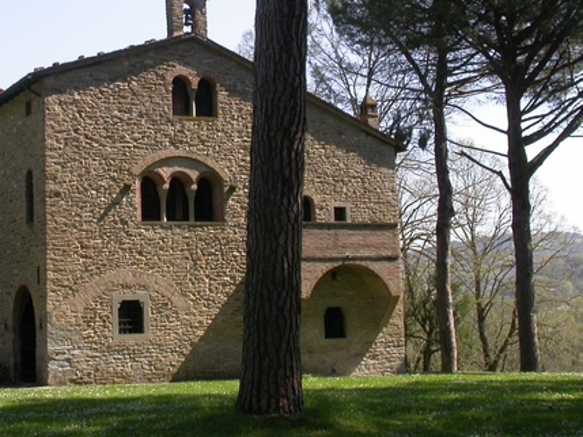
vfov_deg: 21.5
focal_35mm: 68
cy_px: 136
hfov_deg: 28.5
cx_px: 222
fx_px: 1146
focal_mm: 7.85
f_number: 6.7
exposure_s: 1/262
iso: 100
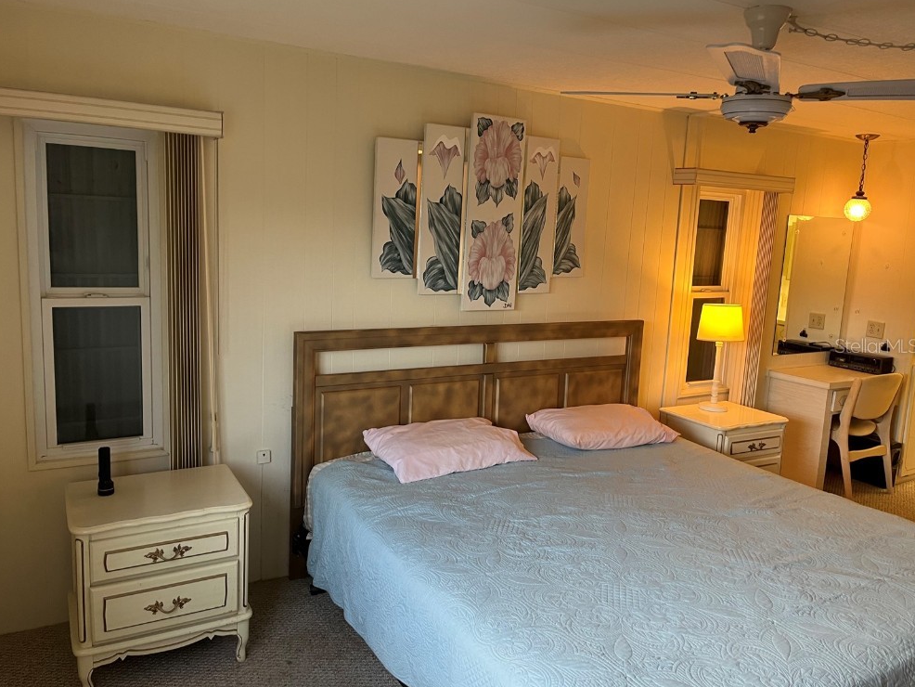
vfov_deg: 51.4
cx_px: 447
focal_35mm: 27
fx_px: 714
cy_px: 345
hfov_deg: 65.3
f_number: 1.6
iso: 100
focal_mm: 5.1
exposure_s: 1/60
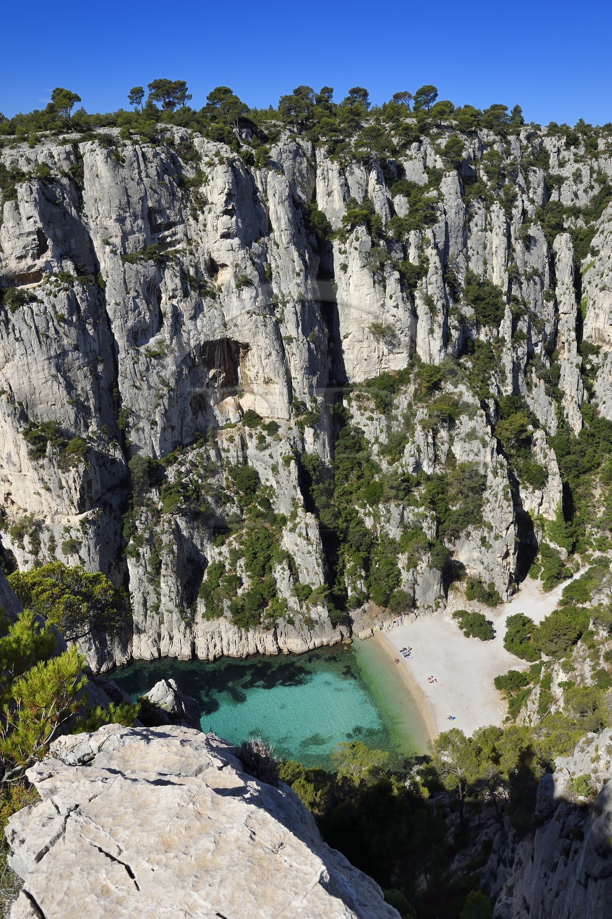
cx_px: 306
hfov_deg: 44.9
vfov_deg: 63.7
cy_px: 460
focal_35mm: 29
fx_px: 740
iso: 200
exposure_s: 1/250
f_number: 14
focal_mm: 29
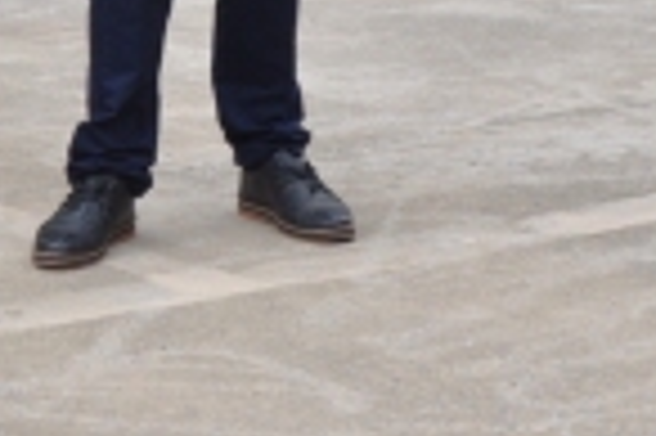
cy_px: -753
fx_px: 2694
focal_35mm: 148
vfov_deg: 8.2
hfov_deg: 13.8
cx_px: 184
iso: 200
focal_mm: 18
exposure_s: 1/125
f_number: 5.6
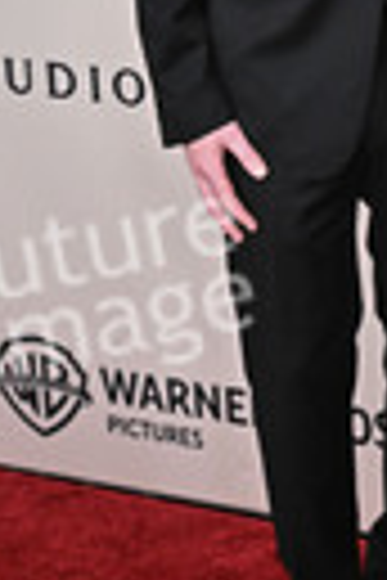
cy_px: 81
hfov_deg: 11.3
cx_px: 513
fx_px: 1903
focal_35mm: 118
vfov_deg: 17.1
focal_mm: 38
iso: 2000
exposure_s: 1/320
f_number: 6.3
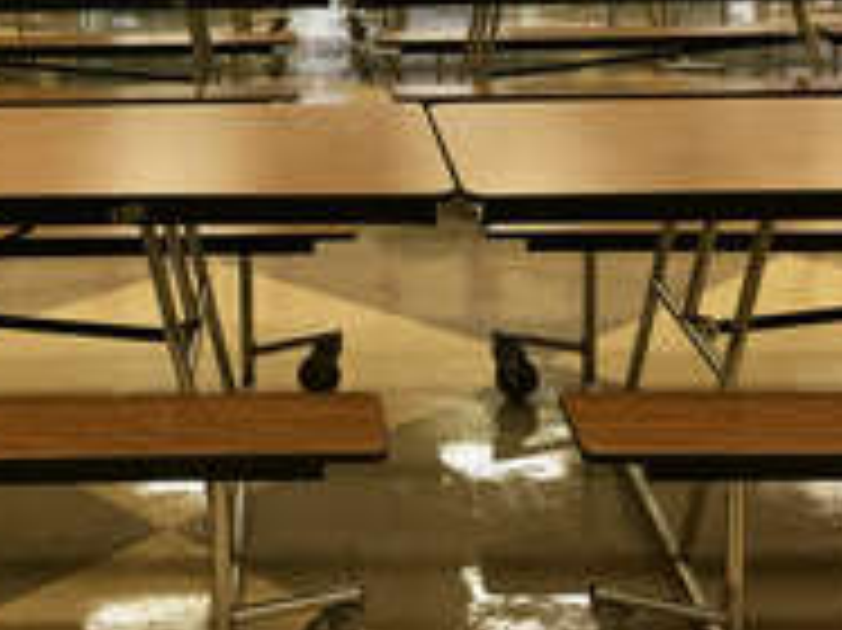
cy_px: 18
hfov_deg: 31.0
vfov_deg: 22.8
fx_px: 1507
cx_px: 293
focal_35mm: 62
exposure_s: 1/15
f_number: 2.2
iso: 40
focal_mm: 4.15
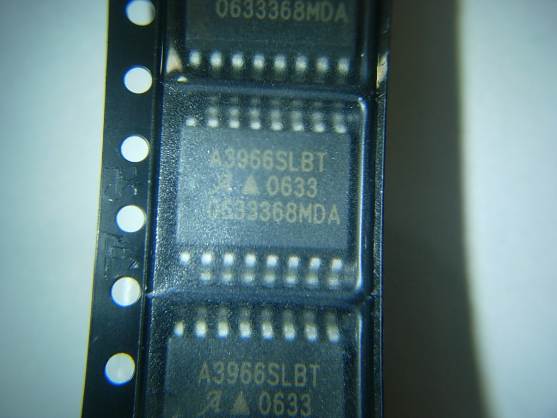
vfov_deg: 37.7
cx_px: 278
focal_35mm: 38
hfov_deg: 49.0
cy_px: 209
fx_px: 611
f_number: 2.8
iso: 86
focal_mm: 7.8
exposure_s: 1/32
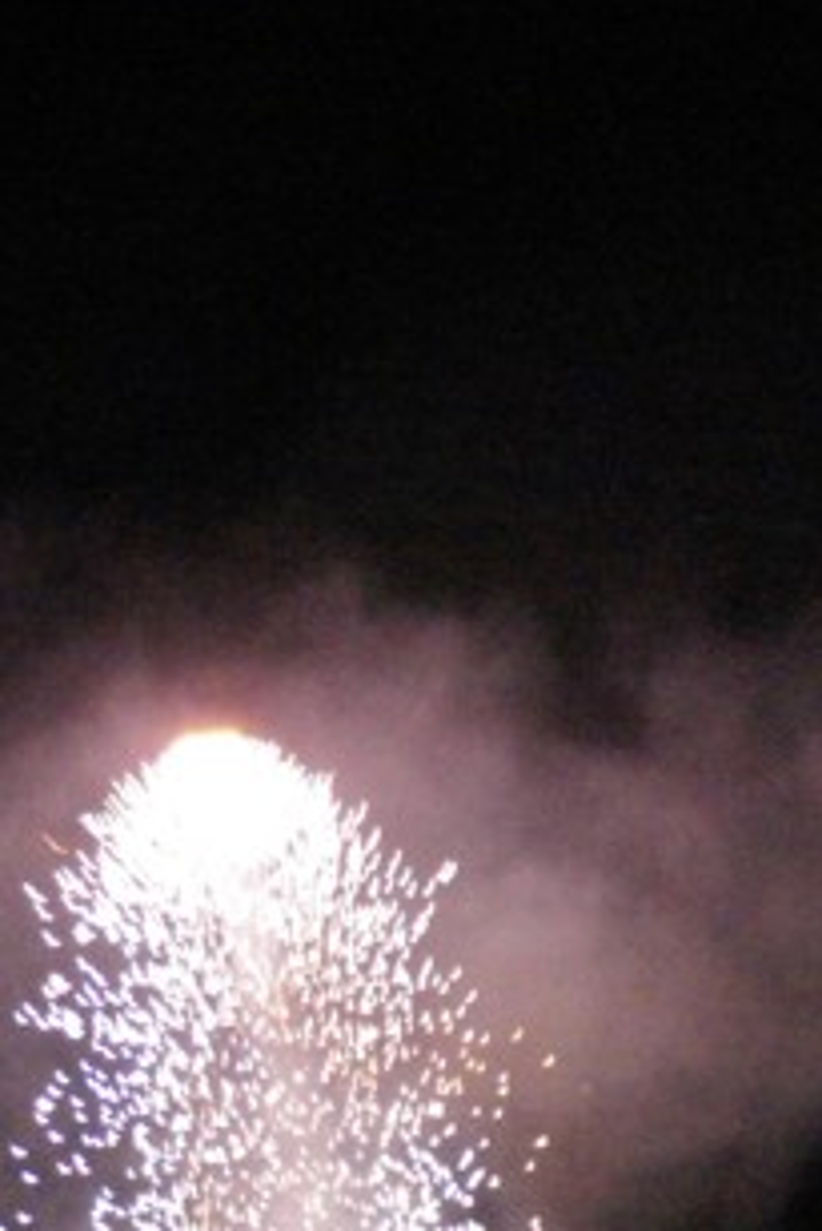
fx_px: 26717
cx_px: 98
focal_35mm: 781
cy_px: 1167
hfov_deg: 1.8
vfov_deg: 2.6
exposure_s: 1/25
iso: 1600
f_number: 6.3
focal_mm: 200
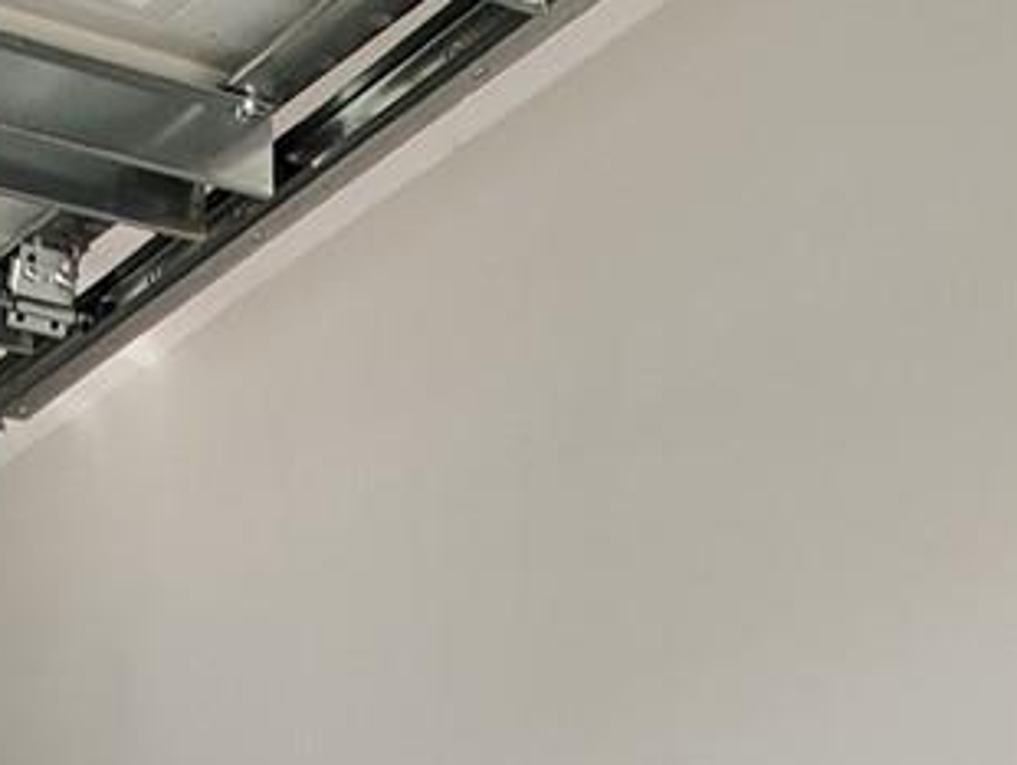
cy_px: 1491
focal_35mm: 67
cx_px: 584
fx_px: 1970
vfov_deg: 16.9
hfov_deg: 28.9
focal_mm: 2.25
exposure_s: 1/166
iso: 100
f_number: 2.2
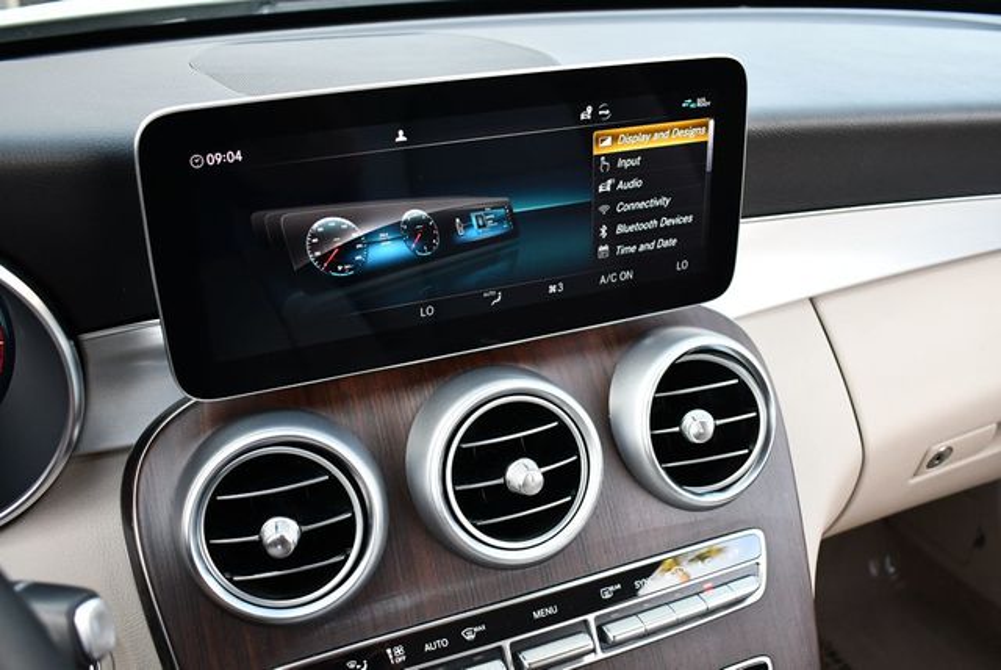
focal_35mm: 36
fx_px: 1002
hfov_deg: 53.1
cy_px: 335
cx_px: 500
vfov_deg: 36.9
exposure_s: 1/250
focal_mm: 18
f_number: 3.5
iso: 800
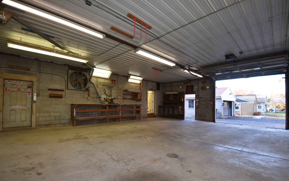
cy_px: 100
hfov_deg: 97.8
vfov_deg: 71.1
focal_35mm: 16
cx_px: 148
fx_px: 126
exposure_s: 1/125
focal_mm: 10
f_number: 3.5
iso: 280
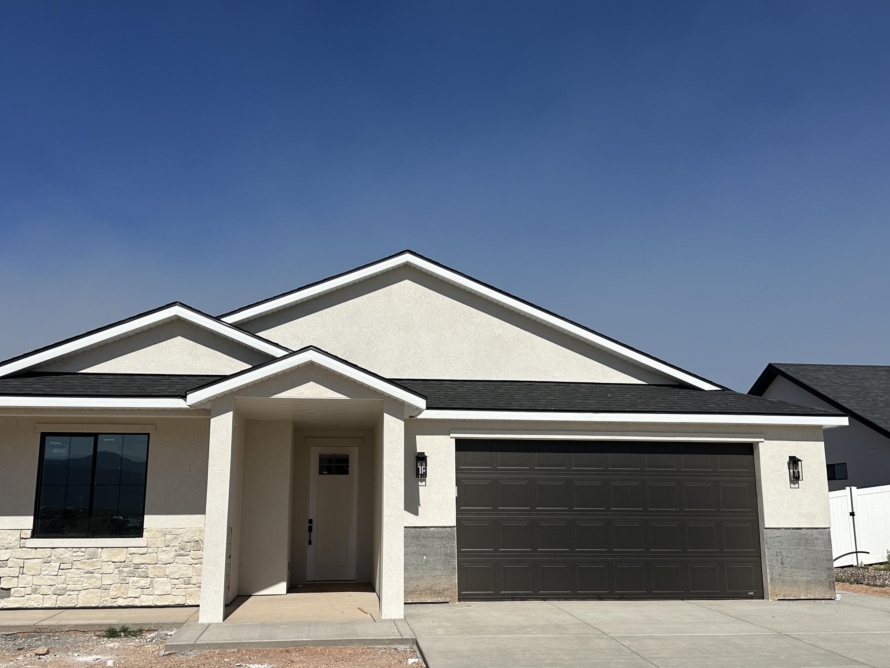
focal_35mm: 32
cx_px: 430
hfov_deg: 56.8
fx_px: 823
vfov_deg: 44.1
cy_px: 364
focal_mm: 6.86
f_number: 1.78
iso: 80
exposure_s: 1/12048
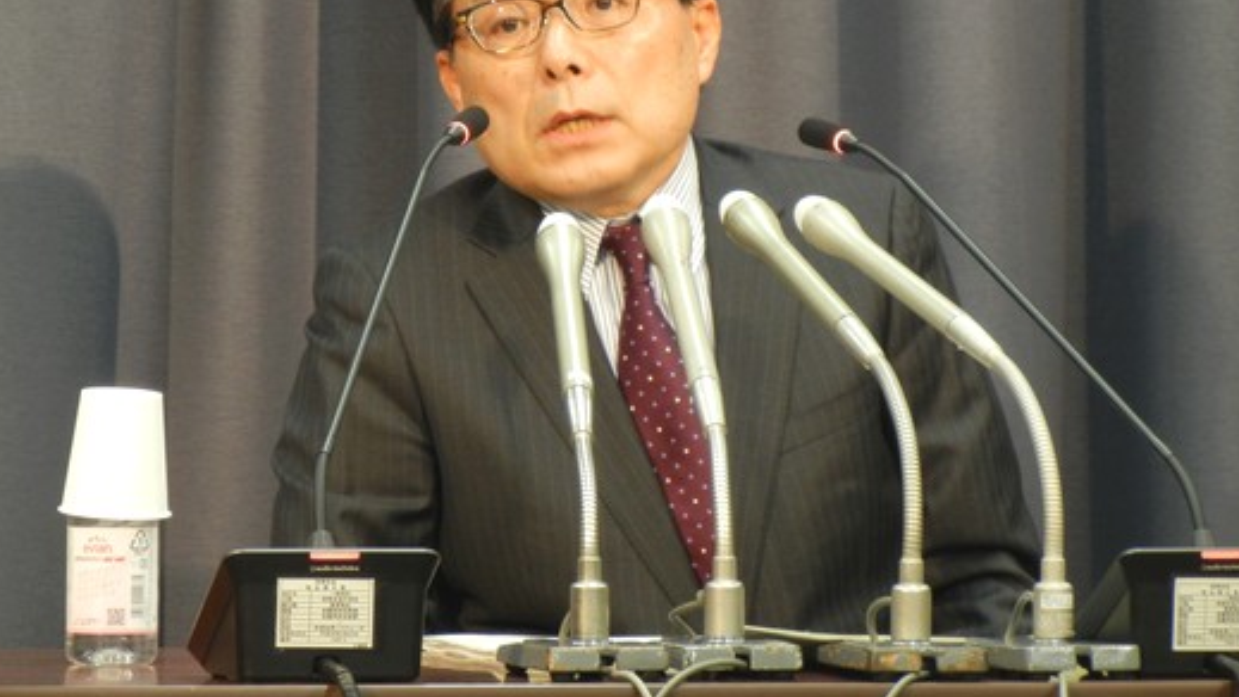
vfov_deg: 5.2
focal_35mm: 235
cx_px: 630
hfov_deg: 9.2
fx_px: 7721
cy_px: 229
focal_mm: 36
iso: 400
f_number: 4.7
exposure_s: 1/20.7
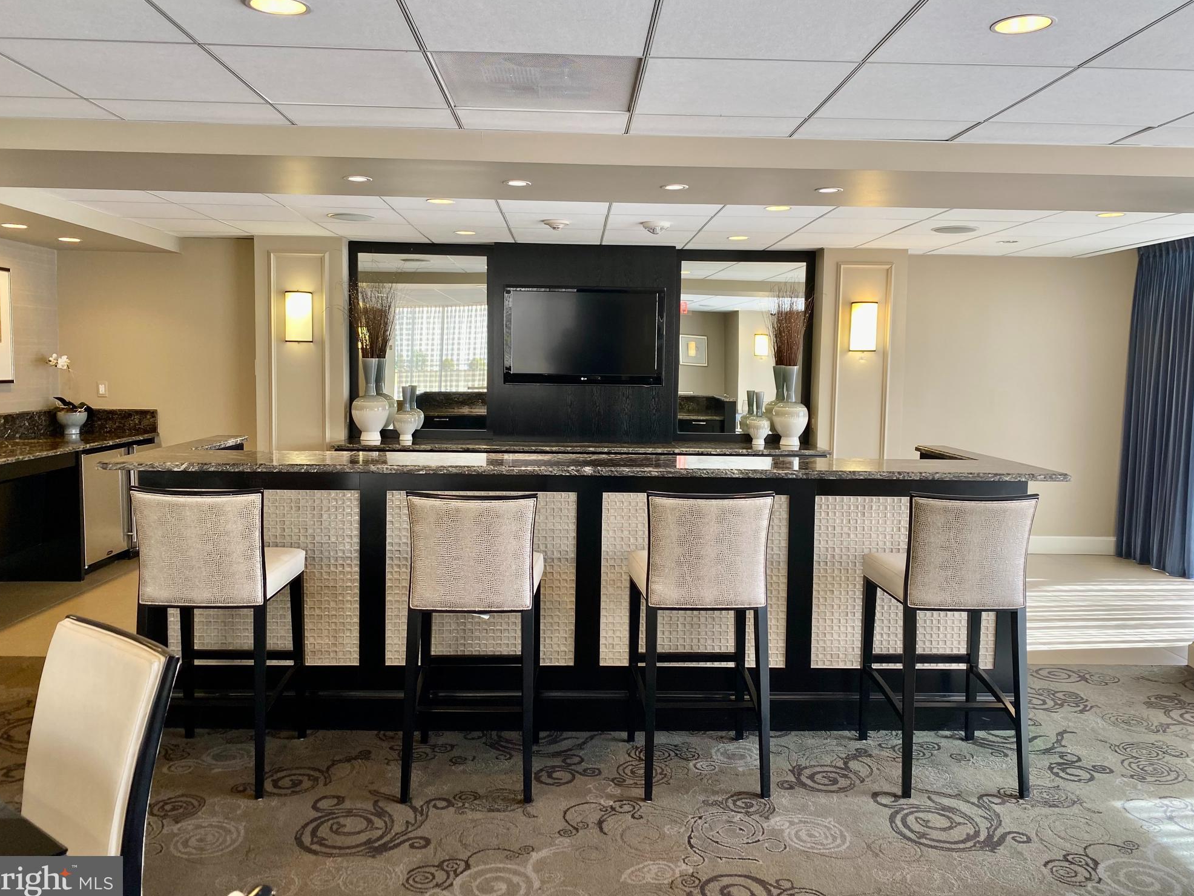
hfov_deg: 65.3
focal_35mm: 27
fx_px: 931
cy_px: 440
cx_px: 592
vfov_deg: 51.4
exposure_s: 1/60
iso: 80
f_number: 1.8
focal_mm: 4.25
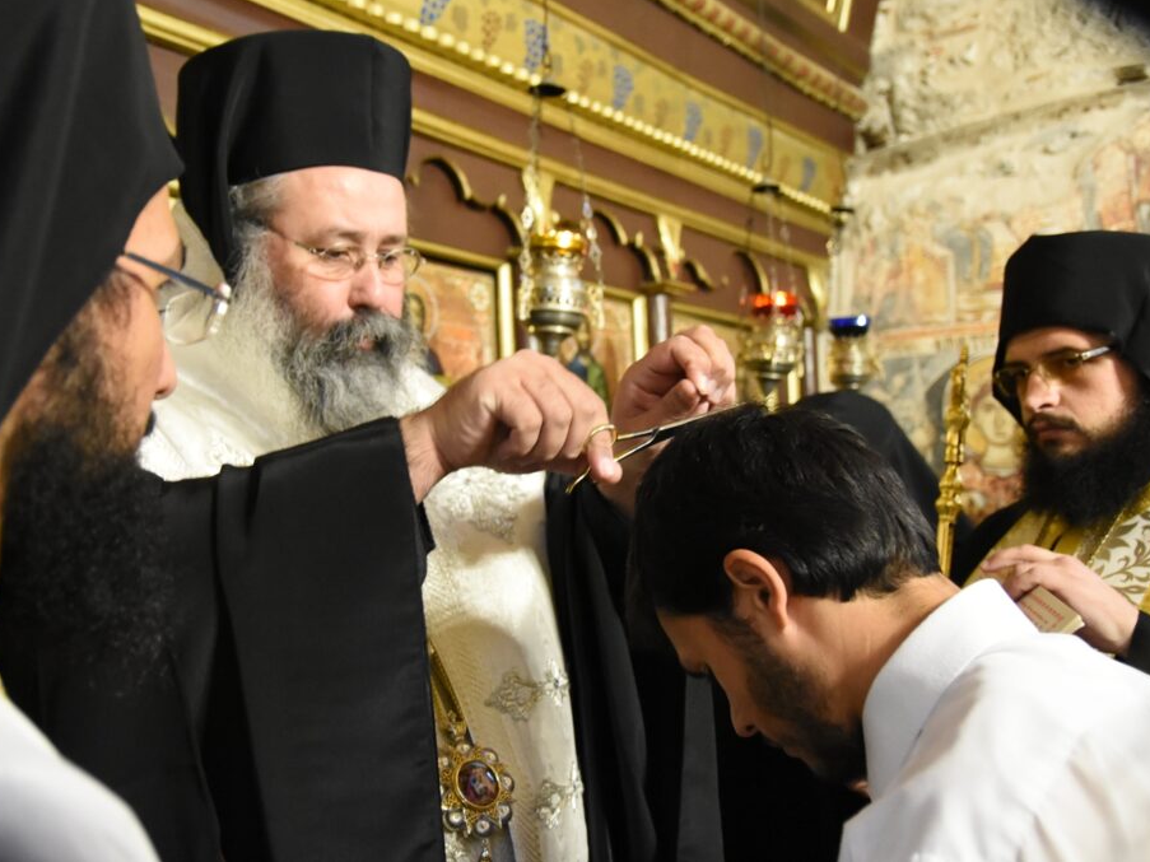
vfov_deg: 39.6
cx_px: 553
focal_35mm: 36
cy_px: 428
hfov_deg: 51.3
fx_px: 1196
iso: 5000
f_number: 2.8
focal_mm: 22
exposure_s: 1/50
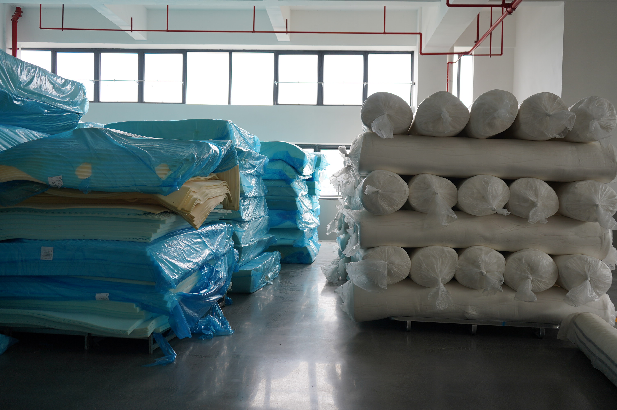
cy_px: 205
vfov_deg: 41.0
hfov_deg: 58.8
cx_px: 308
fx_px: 548
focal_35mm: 32
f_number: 4
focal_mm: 32
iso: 200
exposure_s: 1/60
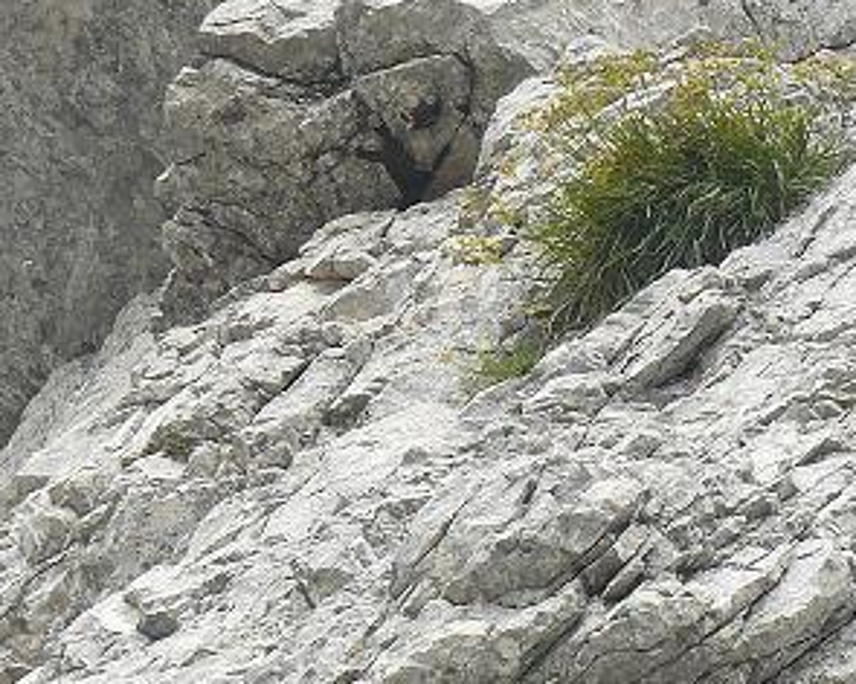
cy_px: 130
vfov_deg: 8.7
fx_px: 4510
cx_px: 688
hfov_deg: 10.8
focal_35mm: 178
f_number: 4
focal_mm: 11.6
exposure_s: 1/160
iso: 100
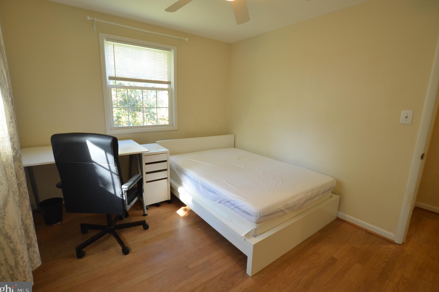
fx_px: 195
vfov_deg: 73.7
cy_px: 143
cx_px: 216
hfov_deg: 96.7
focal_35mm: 16
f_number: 4
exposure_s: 1/60
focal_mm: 10
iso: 800
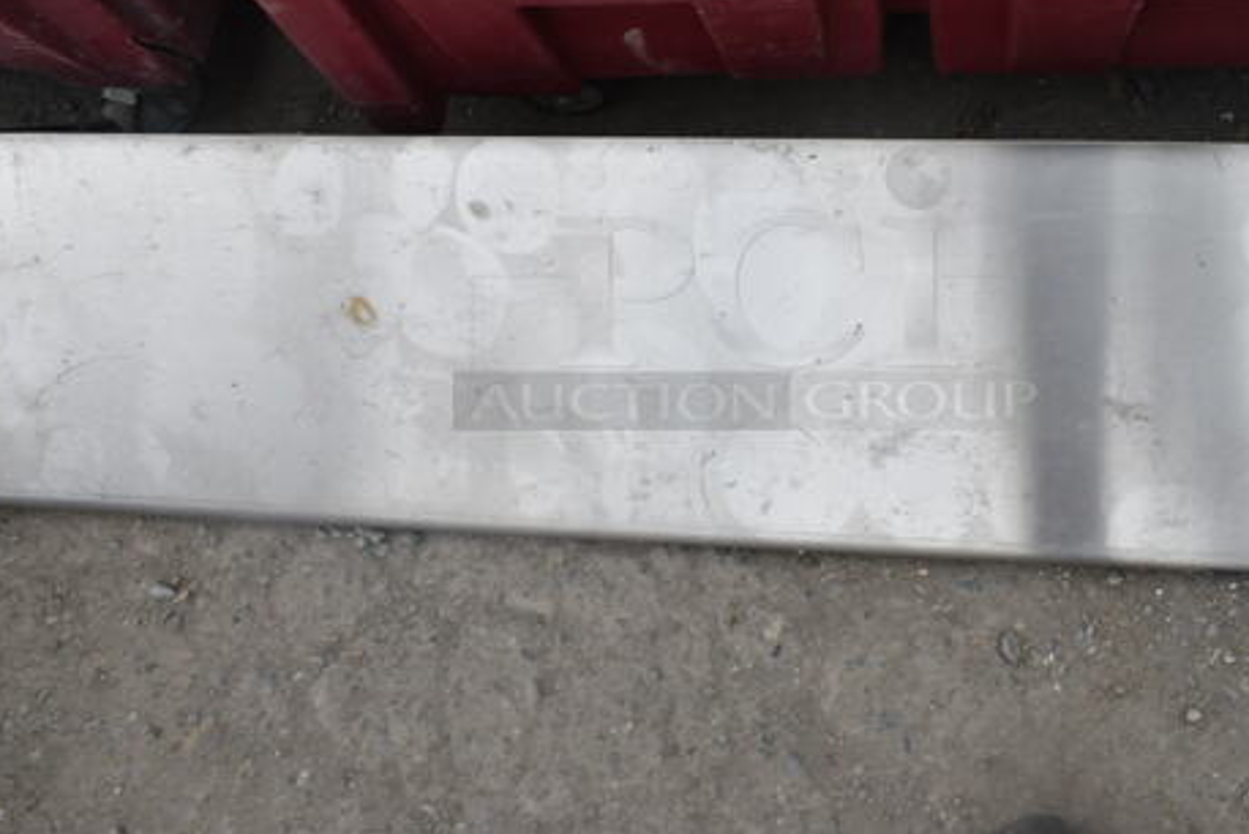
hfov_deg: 52.7
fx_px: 1250
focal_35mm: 36
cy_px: 286
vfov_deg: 36.6
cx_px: 758
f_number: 6.3
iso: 100
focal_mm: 18
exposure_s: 1/160
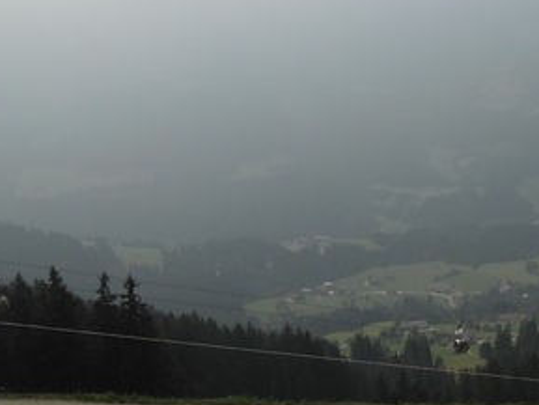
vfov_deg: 26.1
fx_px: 872
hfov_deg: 32.5
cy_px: 159
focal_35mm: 56
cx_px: 492
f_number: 9
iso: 80
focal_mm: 4.9
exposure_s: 1/279
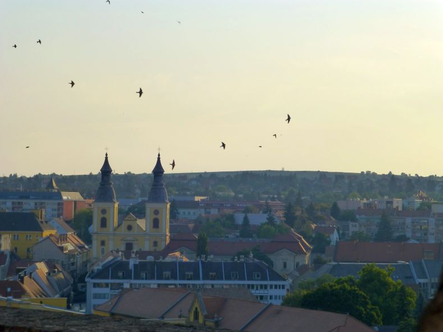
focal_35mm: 111
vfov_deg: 13.3
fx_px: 1420
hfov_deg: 17.7
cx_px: 224
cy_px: 165
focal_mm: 19.4
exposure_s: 1/1000
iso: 200
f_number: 5.3
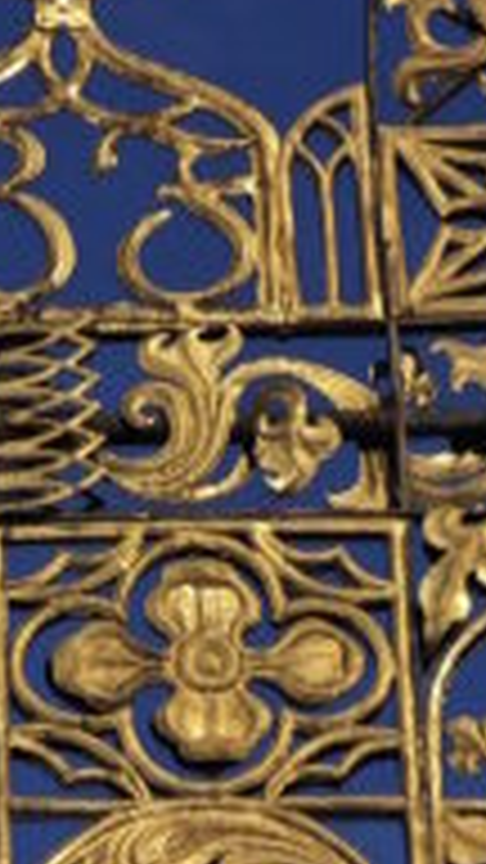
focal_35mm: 435
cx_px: 297
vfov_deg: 4.9
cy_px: 1732
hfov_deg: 2.8
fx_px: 9966
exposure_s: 1/7012
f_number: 1.8
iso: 50
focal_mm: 12.28
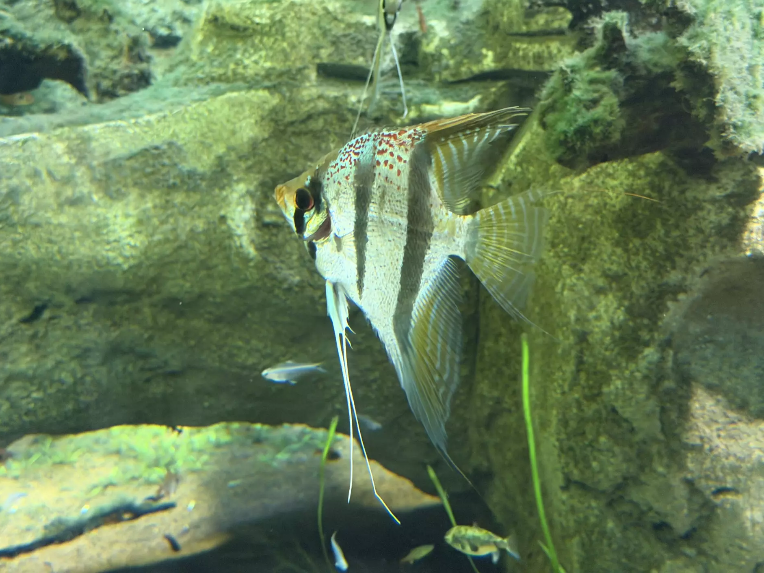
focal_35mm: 49
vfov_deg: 29.7
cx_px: 387
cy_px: 281
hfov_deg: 38.9
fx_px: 1082
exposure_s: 1/25
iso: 500
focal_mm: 6.76
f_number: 1.78
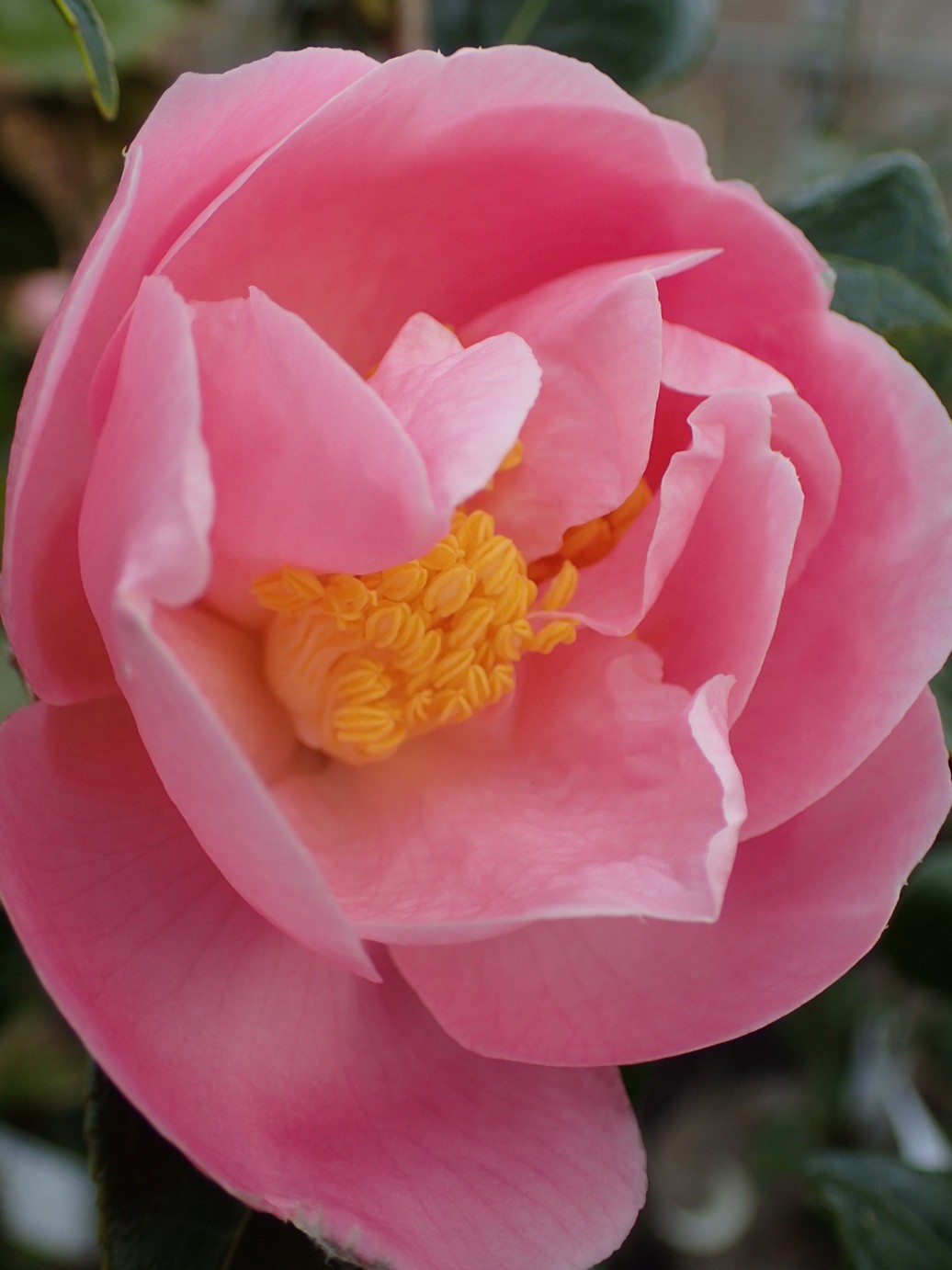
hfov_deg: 35.9
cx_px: 476
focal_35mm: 40
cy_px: 635
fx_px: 1467
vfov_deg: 46.8
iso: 100
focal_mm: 7.34
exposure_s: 1/200
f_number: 2.8
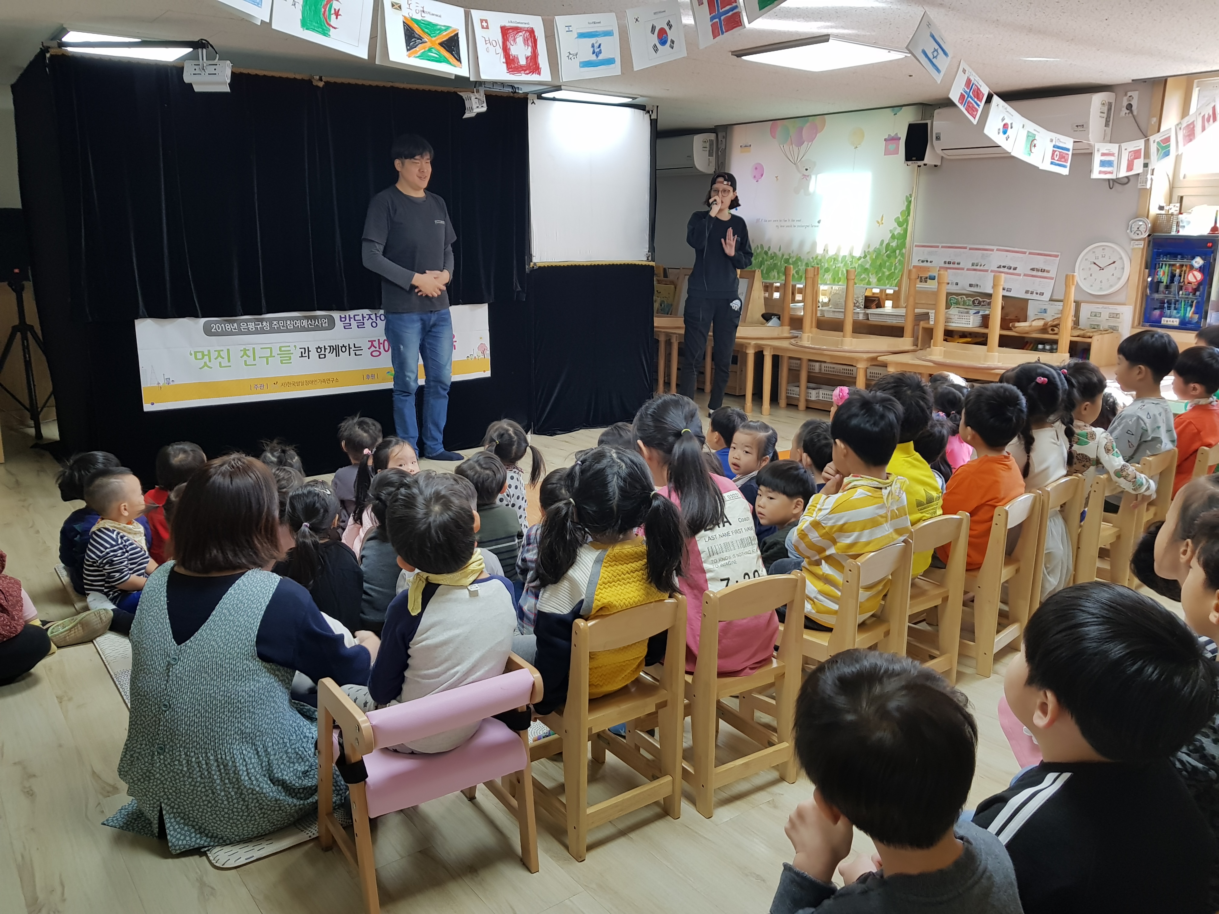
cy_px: 457
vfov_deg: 53.1
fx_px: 916
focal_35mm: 26
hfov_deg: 67.3
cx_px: 610
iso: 64
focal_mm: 4.2
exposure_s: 1/60
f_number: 1.7
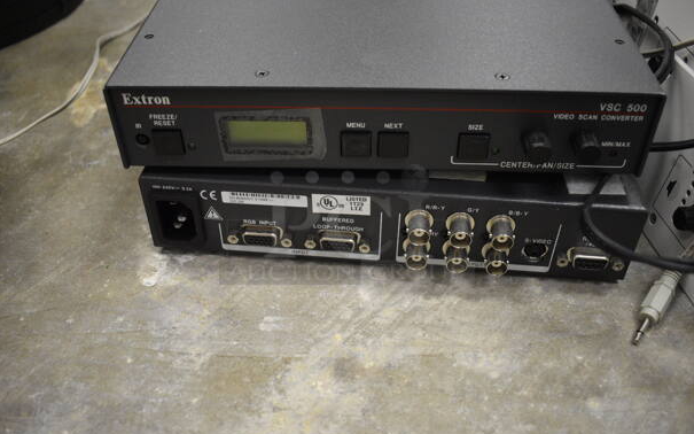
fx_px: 672
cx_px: 348
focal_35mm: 36
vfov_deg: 35.8
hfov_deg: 54.6
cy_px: 224
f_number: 3.8
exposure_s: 1/125
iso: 2200
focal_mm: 23
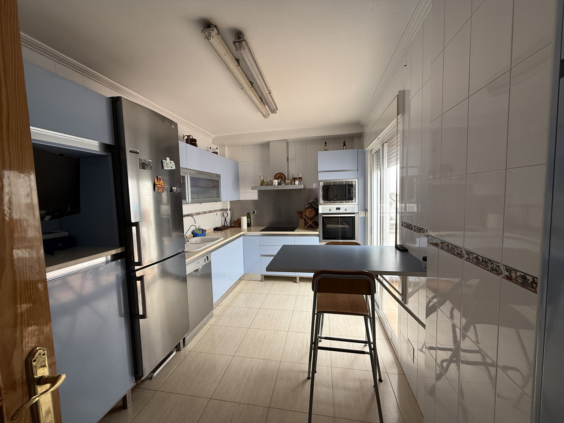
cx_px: 282
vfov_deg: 85.7
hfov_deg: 102.1
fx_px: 228
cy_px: 212
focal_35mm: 14
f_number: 2.2
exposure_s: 1/99
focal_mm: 2.22
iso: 64
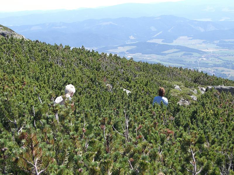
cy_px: 88
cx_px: 117
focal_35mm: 68
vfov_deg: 21.6
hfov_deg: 28.6
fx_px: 460
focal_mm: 11.34
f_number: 4.1
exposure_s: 1/320
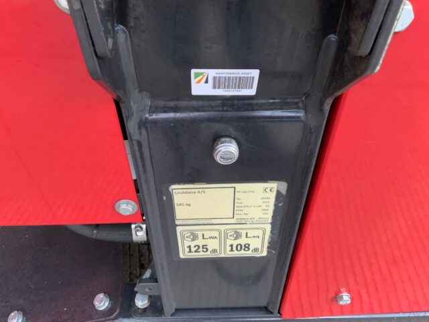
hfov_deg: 61.7
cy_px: 161
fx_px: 359
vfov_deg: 48.2
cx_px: 214
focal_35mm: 29
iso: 64
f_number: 1.8
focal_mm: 3
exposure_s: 1/122
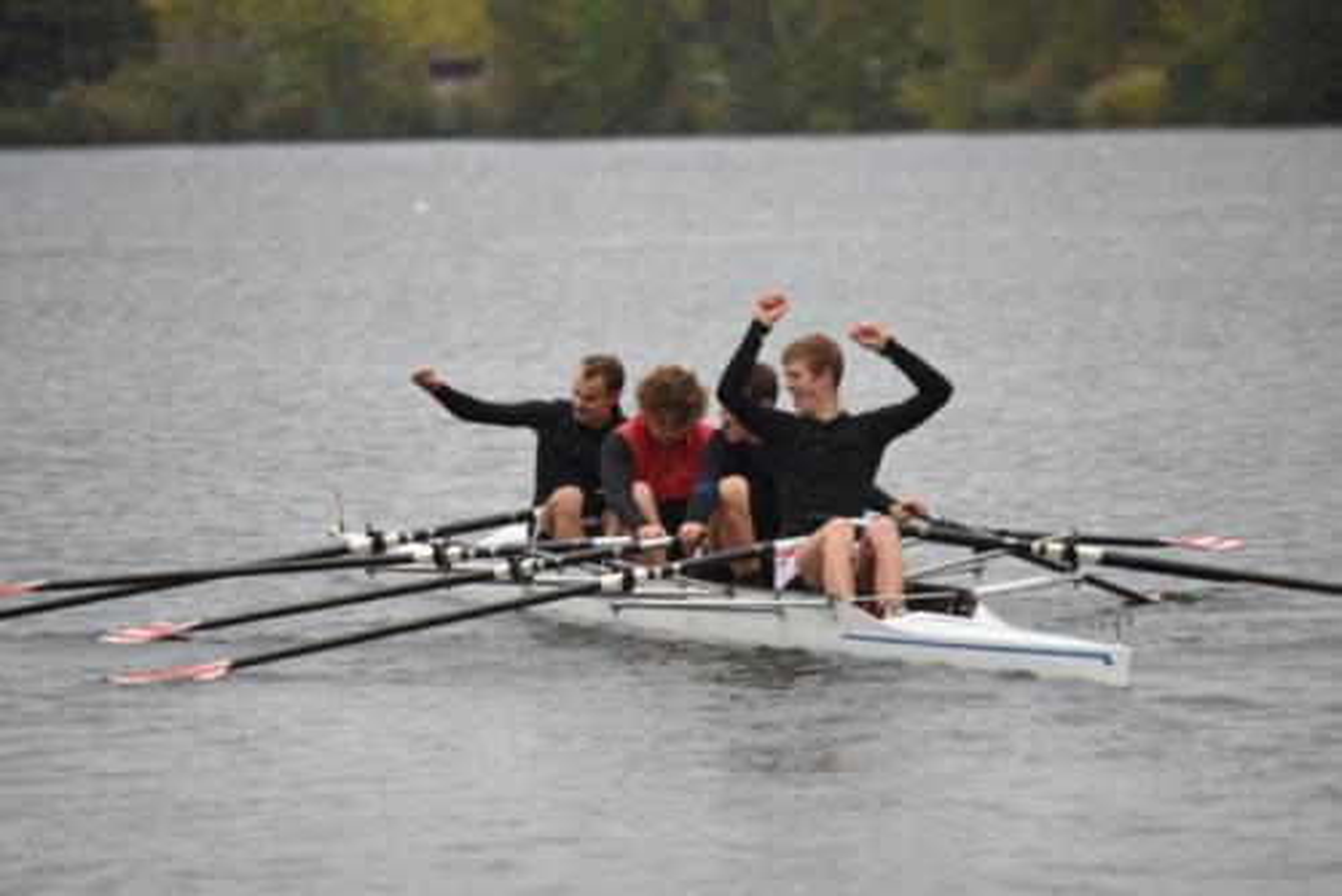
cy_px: 448
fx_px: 14919
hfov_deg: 5.2
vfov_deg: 3.4
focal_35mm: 400
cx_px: 671
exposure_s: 1/400
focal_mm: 400
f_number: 7.1
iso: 800
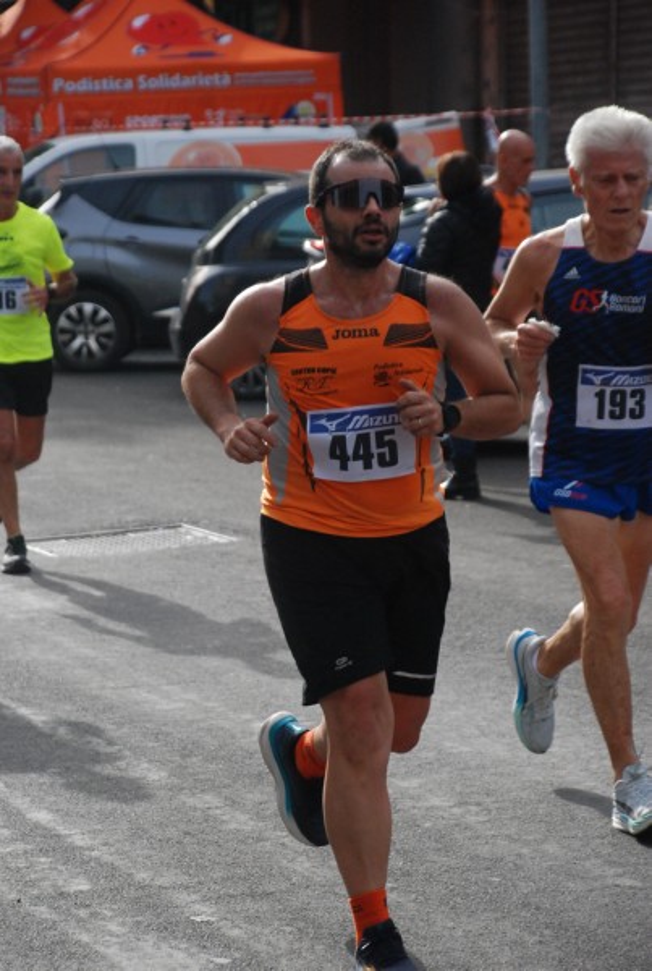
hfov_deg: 10.2
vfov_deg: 15.2
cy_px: 486
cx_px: 326
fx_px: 3648
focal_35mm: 135
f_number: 5.6
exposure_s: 1/1250
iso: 1000
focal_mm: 90
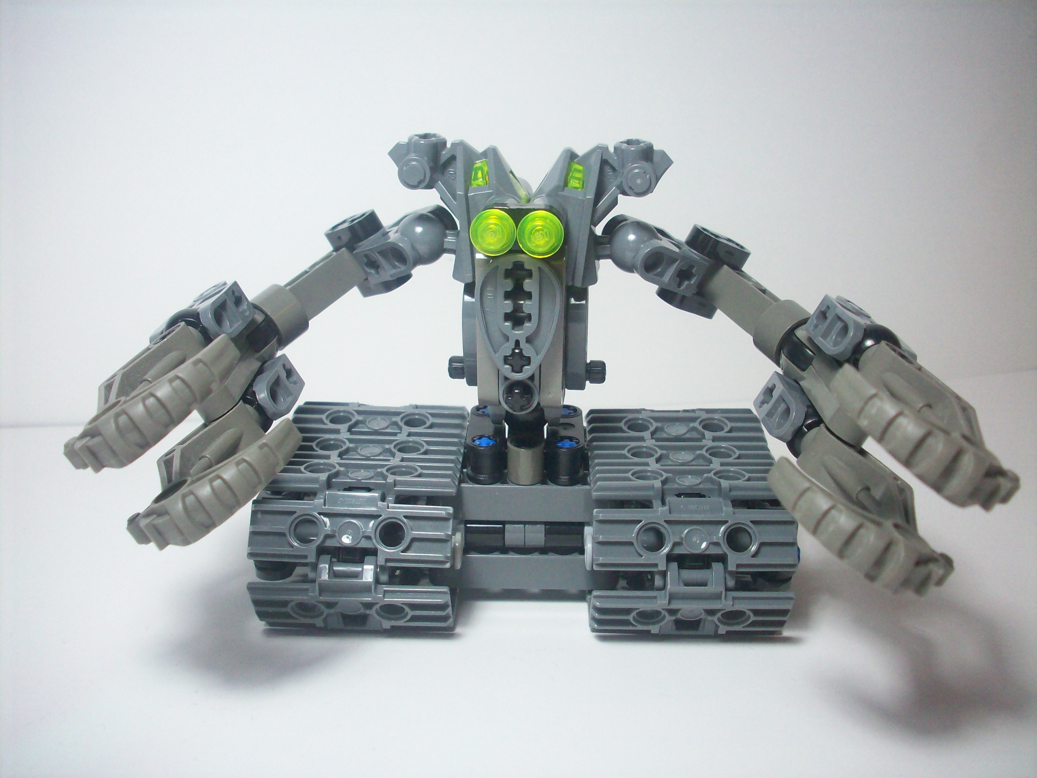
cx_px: 518
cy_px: 389
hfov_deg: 50.1
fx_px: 1108
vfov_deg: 38.7
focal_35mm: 37
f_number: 2.8
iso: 123
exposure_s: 1/64
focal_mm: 6.2
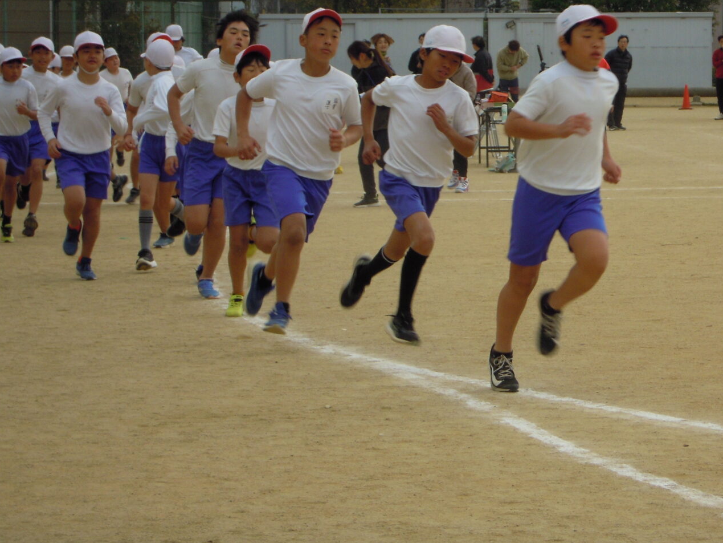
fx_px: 3572
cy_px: 208
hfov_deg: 11.5
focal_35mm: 171
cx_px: 538
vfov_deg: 8.7
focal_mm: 20.3
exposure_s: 1/160
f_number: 5.9
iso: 100
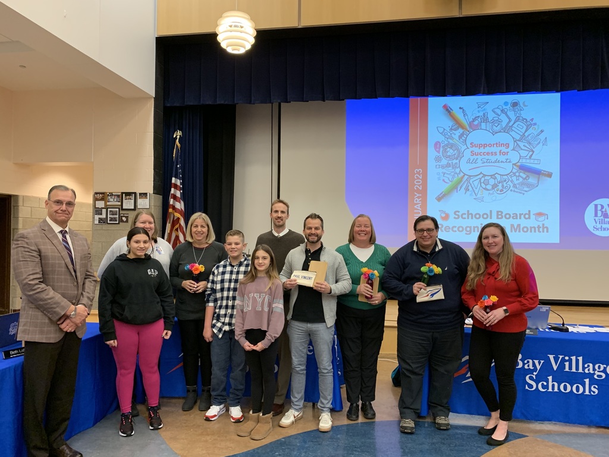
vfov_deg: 53.1
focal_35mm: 26
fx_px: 457
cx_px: 304
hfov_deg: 67.3
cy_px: 228
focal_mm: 4.25
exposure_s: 1/60
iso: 250
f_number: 1.8
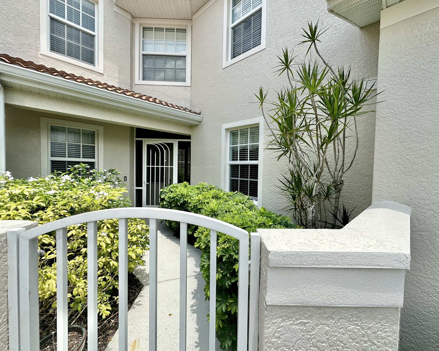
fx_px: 195
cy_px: 176
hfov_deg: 96.8
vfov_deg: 84.0
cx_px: 224
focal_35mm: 15
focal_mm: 2.22
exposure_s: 1/855
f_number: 2.2
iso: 50
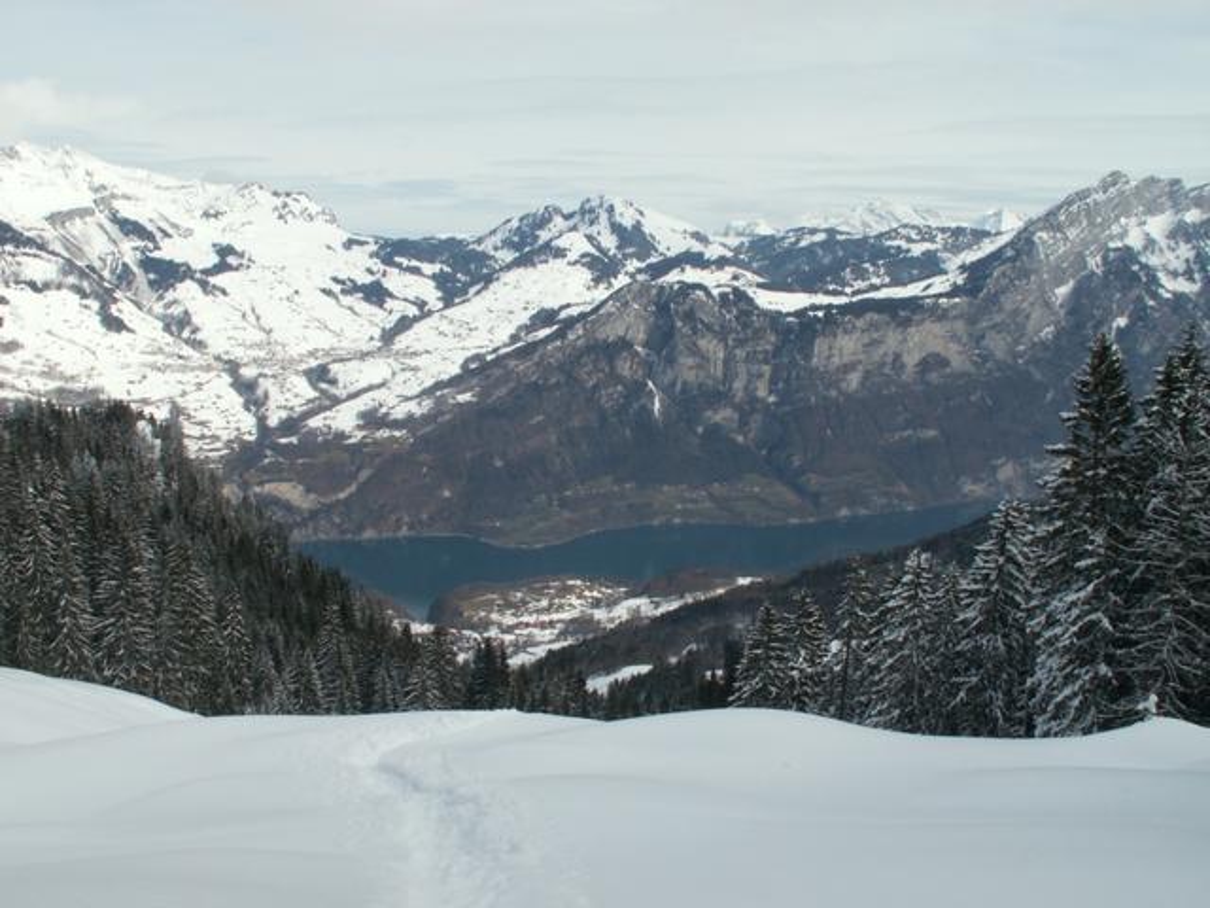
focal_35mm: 35
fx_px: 1223
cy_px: 454
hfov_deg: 52.6
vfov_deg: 40.7
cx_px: 605
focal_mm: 5.86
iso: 50
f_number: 8
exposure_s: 1/200
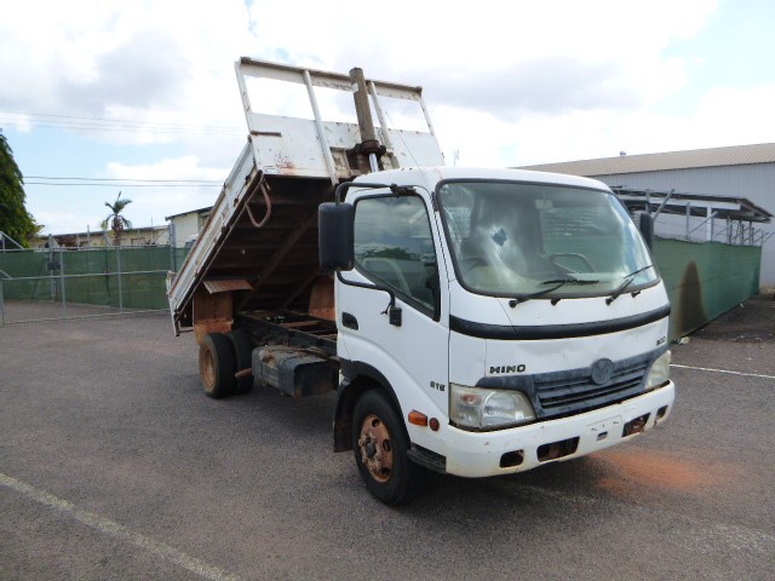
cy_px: 290
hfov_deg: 69.4
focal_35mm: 25
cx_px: 388
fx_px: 560
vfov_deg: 54.9
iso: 160
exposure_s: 1/250
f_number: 3.9
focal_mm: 4.5
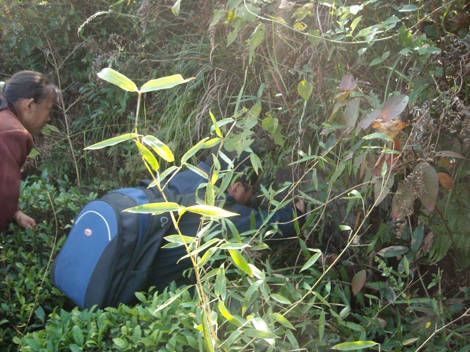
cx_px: 235
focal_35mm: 35
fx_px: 475
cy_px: 176
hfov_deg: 52.6
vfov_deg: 40.7
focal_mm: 5.7
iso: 64
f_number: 2.8
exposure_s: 1/76
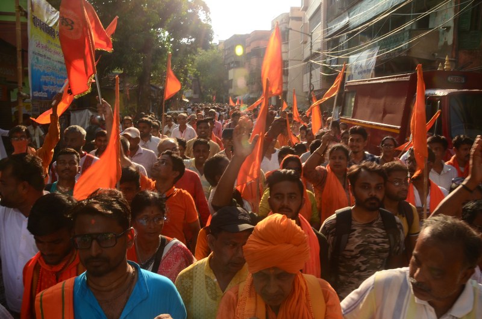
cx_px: 241
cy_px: 160
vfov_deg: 47.7
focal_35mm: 27
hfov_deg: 67.5
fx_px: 361
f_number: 13
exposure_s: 1/80
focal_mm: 18
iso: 200
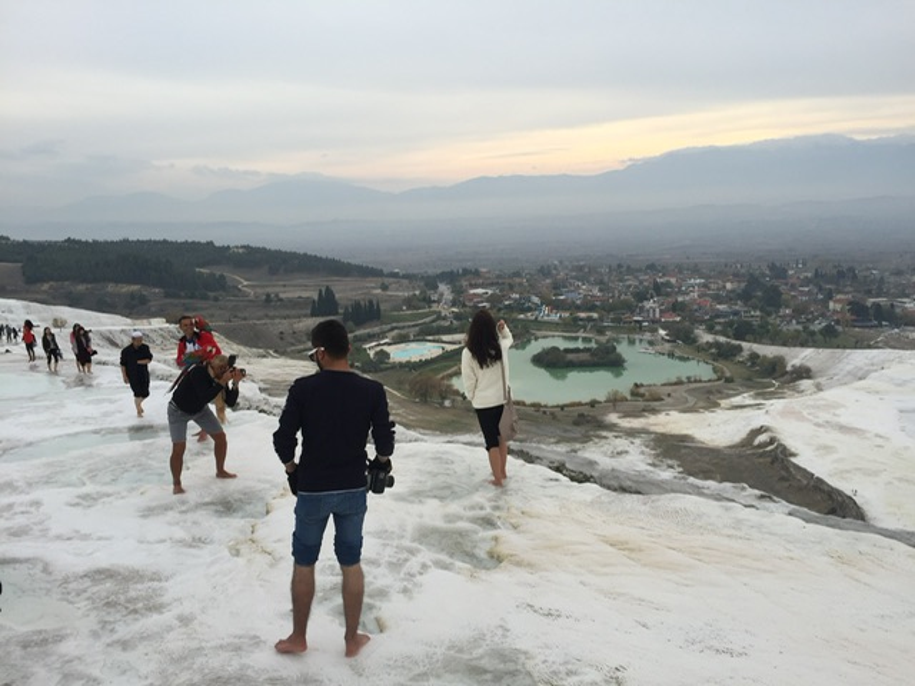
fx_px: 767
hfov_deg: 61.7
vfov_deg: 48.2
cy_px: 343
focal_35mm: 29
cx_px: 458
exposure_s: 1/898
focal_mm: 4.15
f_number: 2.2
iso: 32
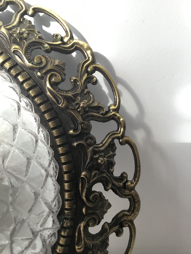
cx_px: 96
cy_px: 127
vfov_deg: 58.4
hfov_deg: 45.4
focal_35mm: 31
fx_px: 228
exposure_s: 1/33
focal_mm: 3.3
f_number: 2.4
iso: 32
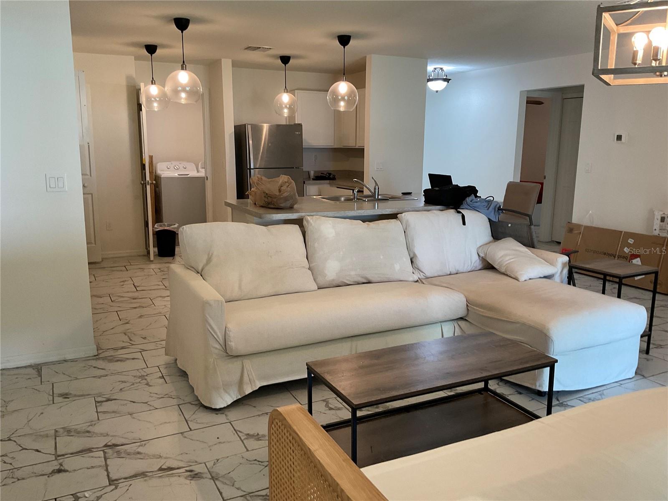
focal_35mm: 29
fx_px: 560
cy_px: 250
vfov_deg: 48.2
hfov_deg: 61.7
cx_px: 334
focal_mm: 3
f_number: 1.8
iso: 100
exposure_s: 1/60
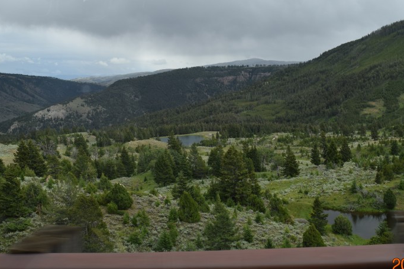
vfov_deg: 29.7
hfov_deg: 43.5
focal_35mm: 45
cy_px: 93
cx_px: 233
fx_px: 505
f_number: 8
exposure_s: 1/250
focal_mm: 20
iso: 250
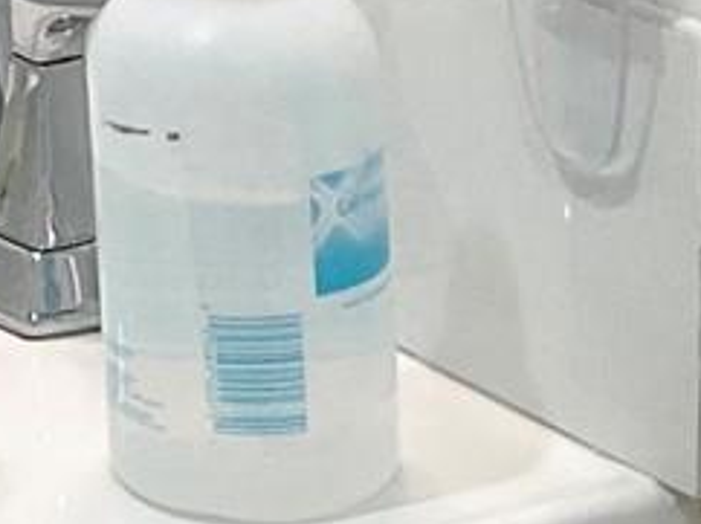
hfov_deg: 10.0
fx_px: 3884
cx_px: -362
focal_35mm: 192
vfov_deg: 7.2
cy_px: -732
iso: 40
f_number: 1.8
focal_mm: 3
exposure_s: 1/120
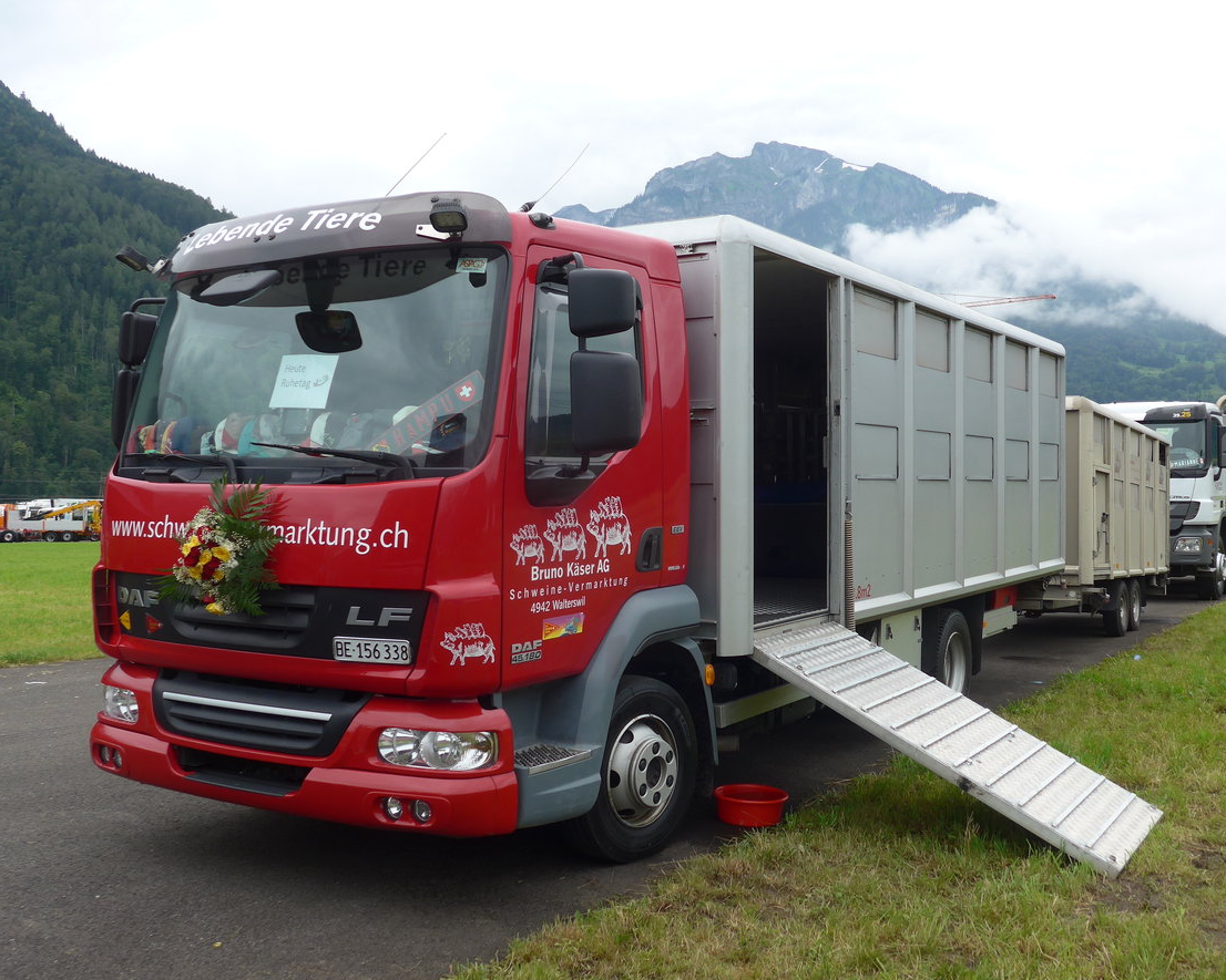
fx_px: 1306
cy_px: 487
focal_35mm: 36
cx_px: 652
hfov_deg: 50.2
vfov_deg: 41.2
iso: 80
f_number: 2.8
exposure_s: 1/400
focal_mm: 7
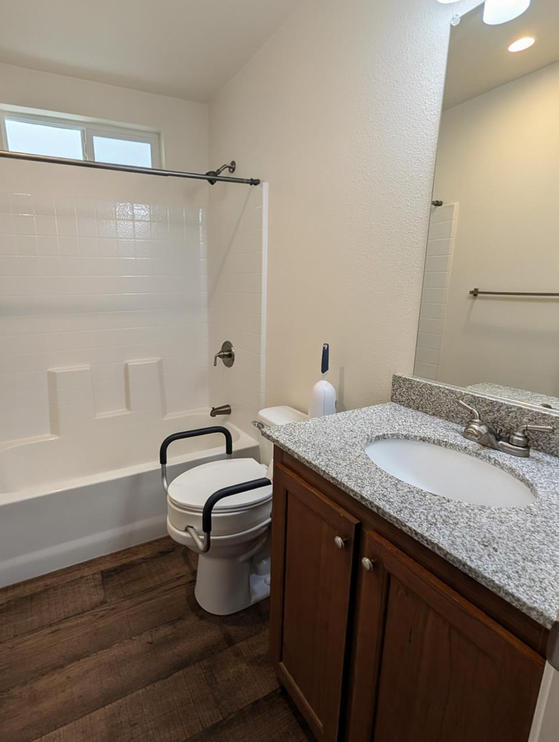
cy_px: 409
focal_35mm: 14
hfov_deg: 85.7
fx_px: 301
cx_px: 258
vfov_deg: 101.6
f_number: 1.7
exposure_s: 1/131
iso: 40
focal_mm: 2.02
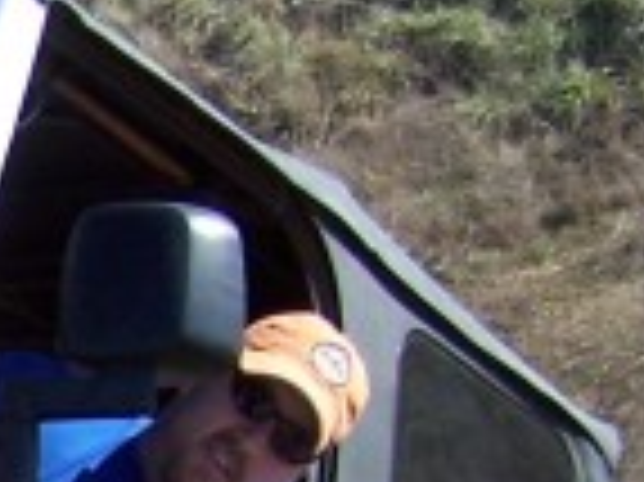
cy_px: 838
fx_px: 3959
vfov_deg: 6.8
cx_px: -887
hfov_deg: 8.5
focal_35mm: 213
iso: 80
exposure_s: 1/750
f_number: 2.8
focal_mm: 6.3
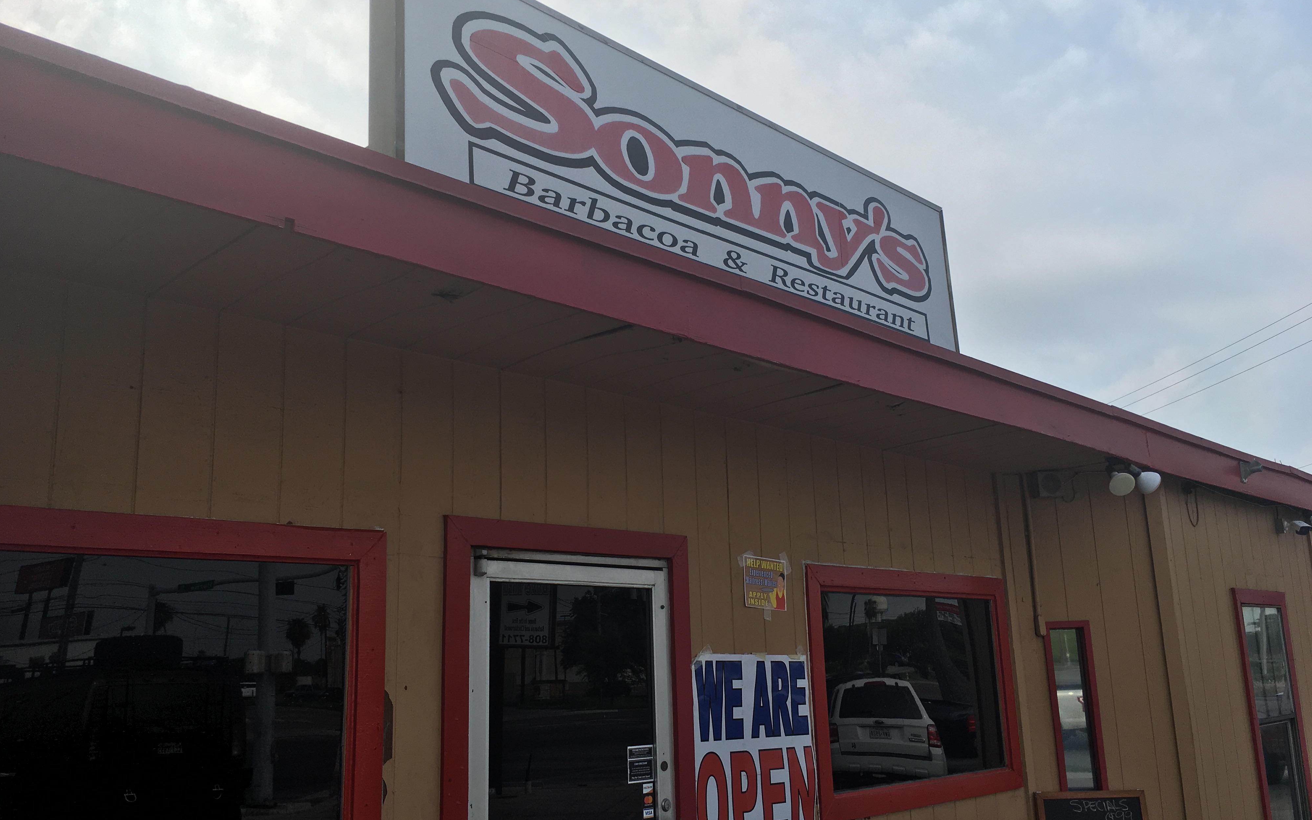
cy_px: 436
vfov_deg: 40.6
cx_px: 654
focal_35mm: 31
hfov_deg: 61.2
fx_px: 1108
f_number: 2.2
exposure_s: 1/2079
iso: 25
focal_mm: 4.15
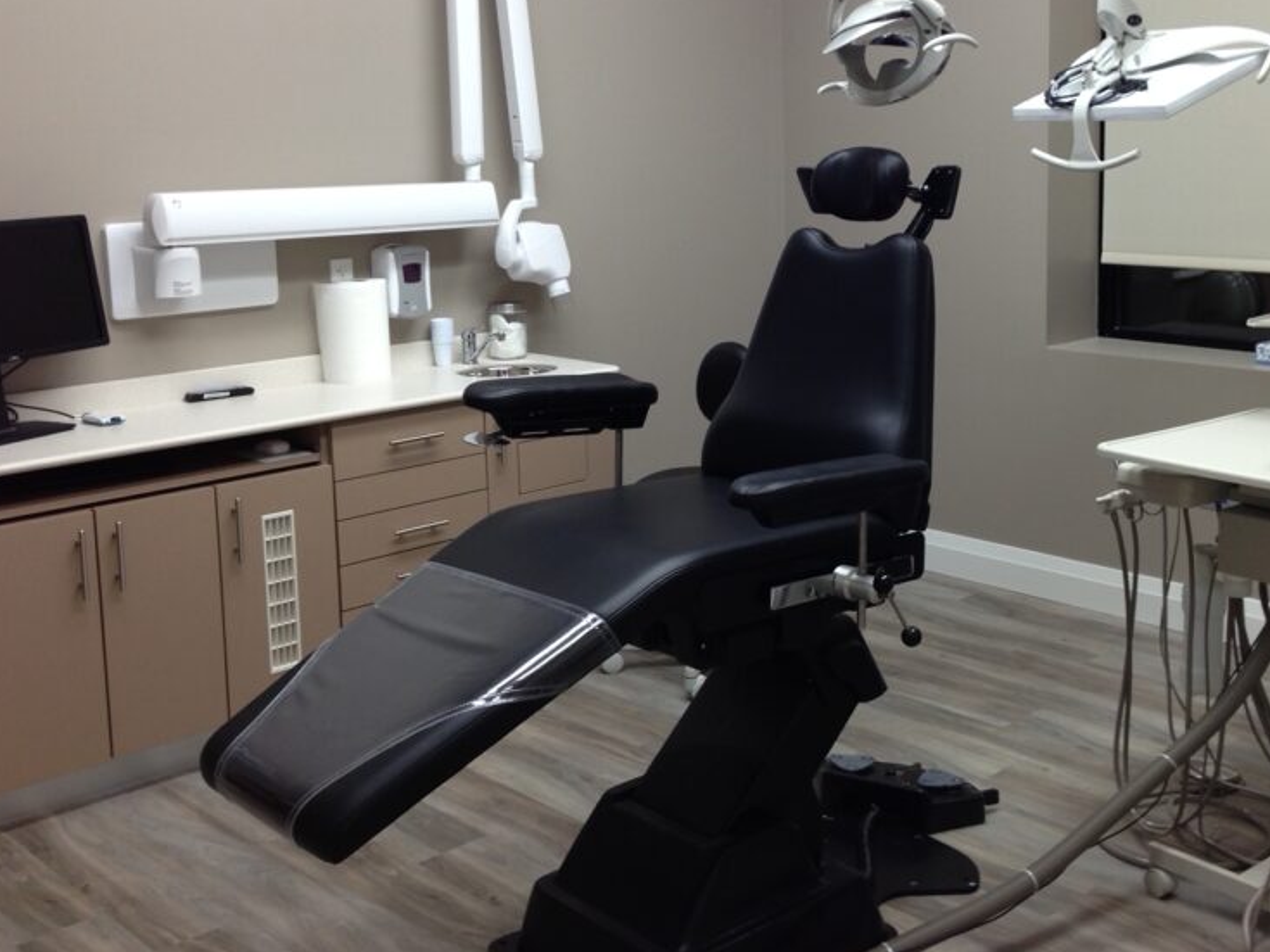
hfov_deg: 42.7
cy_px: 346
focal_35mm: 44
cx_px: 779
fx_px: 1614
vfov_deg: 32.7
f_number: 2.4
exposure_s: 1/40
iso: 50
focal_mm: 4.13
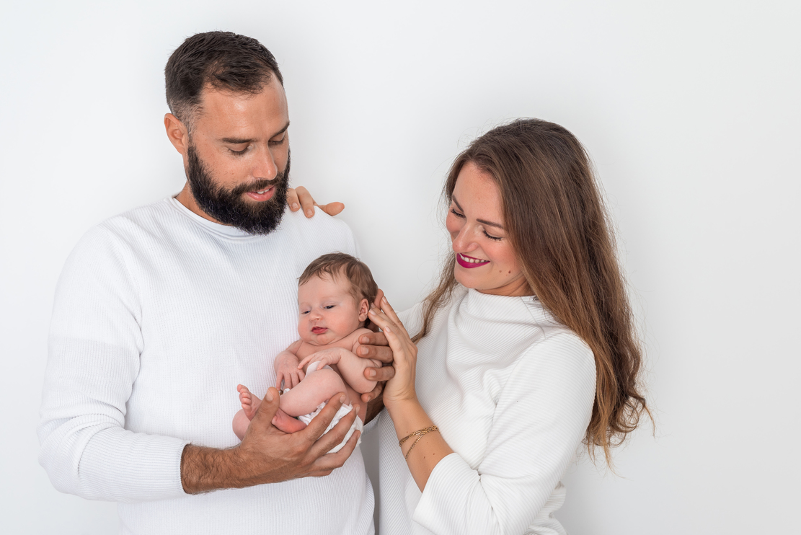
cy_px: 264
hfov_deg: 36.8
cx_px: 372
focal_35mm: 54
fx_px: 1202
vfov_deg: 25.1
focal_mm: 50
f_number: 6.3
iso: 100
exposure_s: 1/250
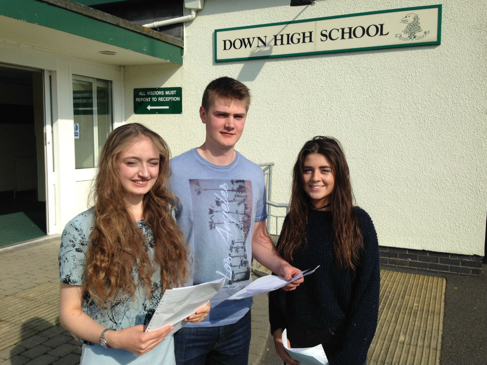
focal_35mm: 33
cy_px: 182
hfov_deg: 55.4
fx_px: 464
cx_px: 244
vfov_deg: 42.9
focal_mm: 4.12
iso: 50
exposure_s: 1/1938
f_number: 2.4
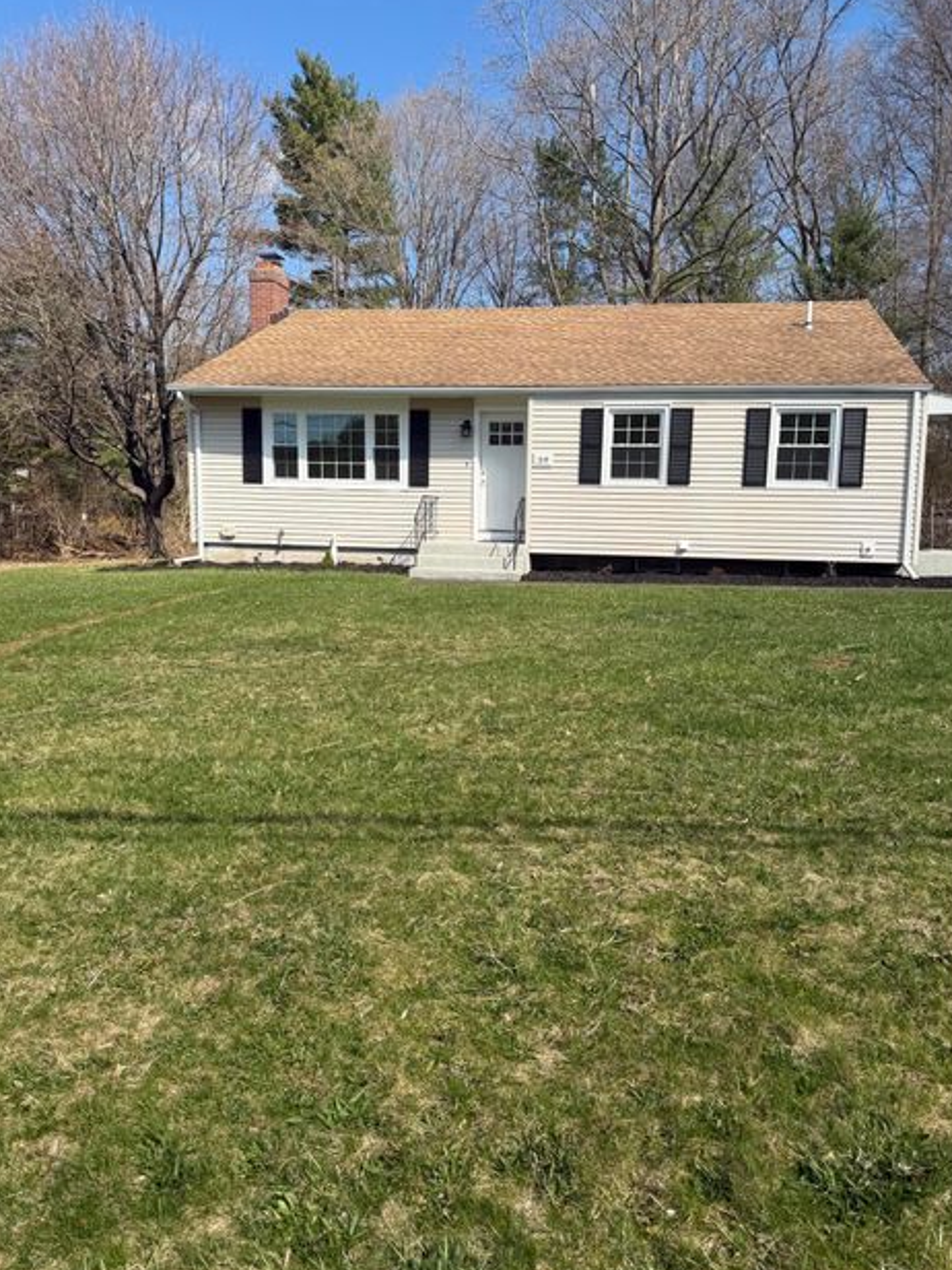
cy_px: 628
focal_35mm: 26
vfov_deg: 67.3
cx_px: 503
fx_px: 953
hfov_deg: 53.0
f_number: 1.78
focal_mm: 6.76
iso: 80
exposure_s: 1/3584
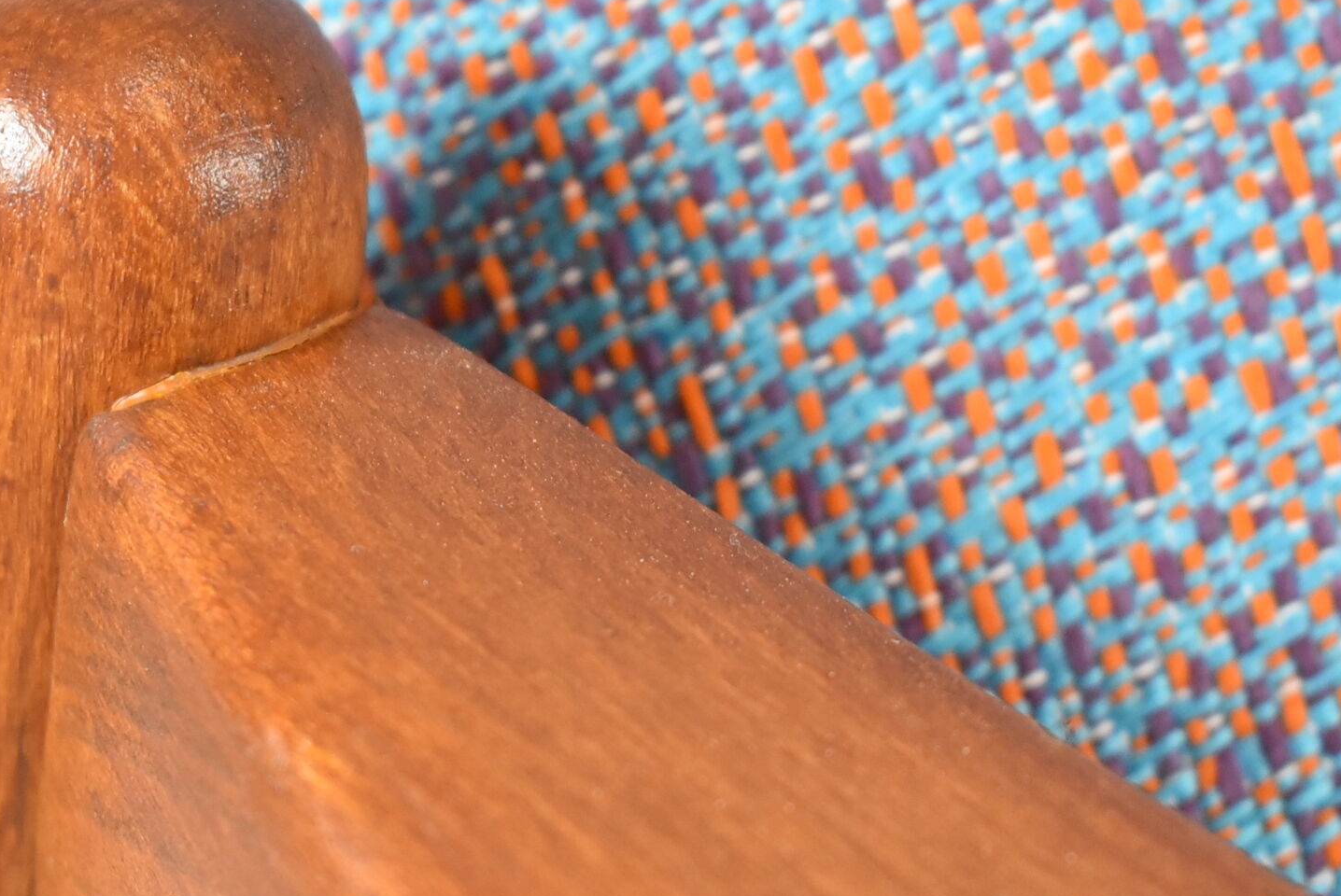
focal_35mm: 150
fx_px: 5592
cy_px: 139
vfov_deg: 9.1
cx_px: 169
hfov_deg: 13.6
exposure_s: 1/125
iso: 1400
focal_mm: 48
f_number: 5.3
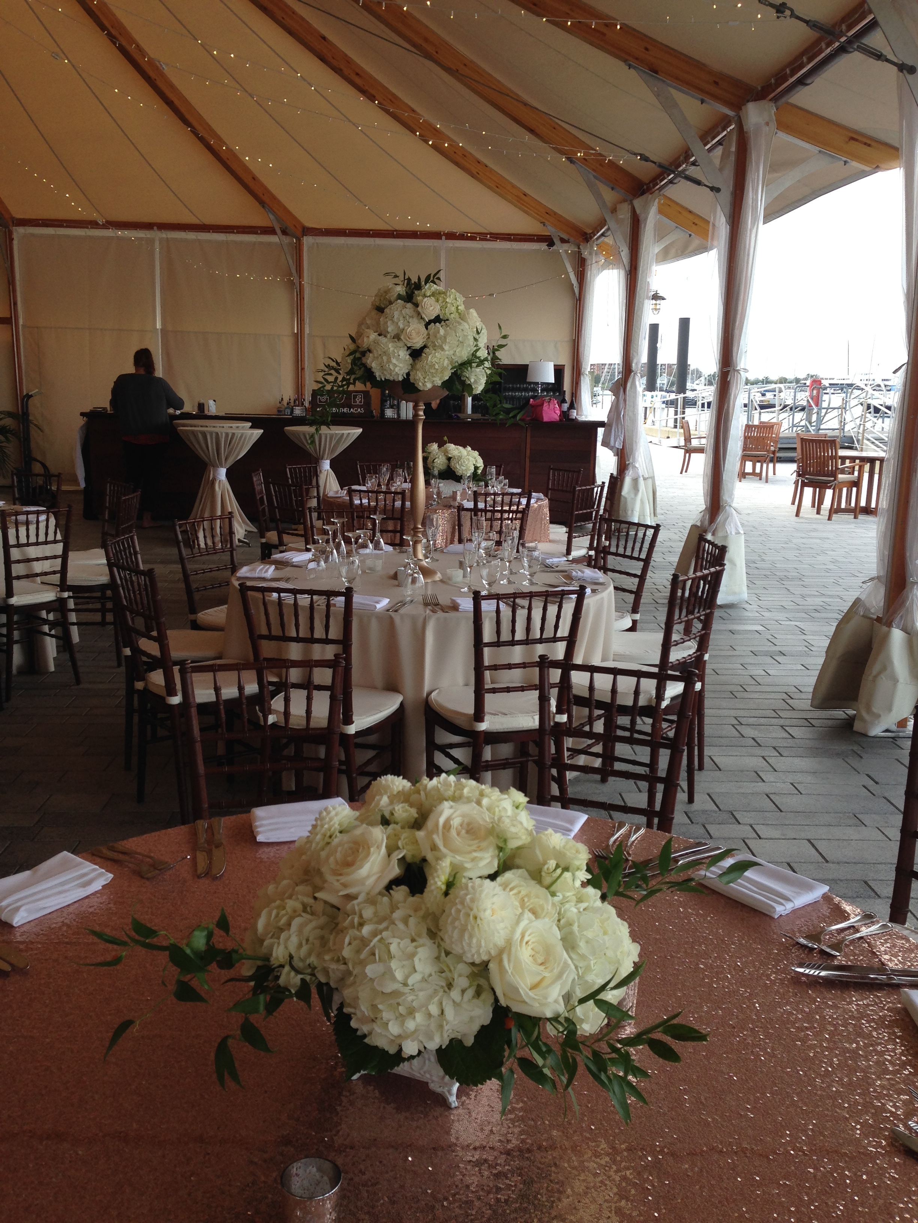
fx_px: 1167
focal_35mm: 33
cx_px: 459
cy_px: 612
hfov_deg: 42.9
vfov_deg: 55.4
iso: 50
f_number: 2.4
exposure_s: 1/222
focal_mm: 4.12
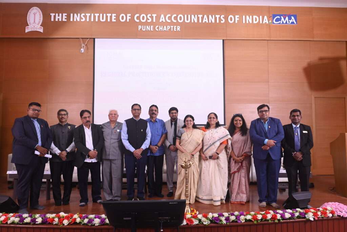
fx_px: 231
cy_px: 116
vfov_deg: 53.2
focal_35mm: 24
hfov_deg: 73.7
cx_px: 174
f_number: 4
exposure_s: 1/125
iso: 500
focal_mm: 24
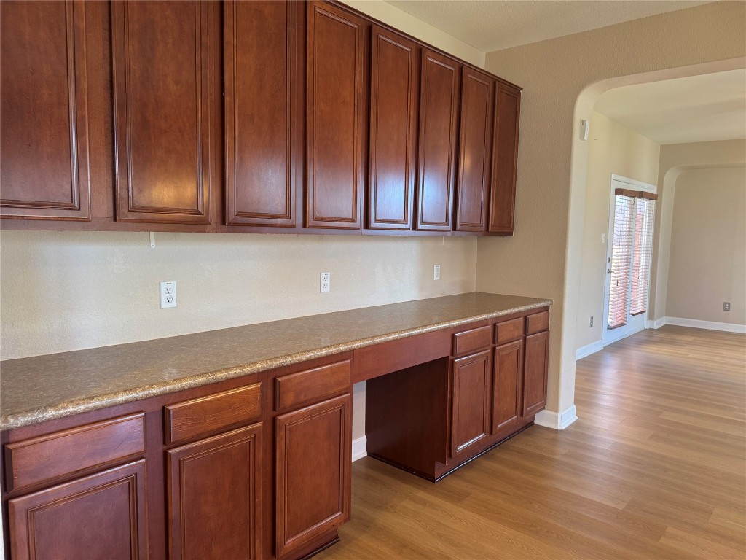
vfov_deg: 56.8
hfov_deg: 71.6
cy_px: 280
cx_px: 373
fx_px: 517
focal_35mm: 24
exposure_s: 1/60
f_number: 1.78
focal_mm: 6.76
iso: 160
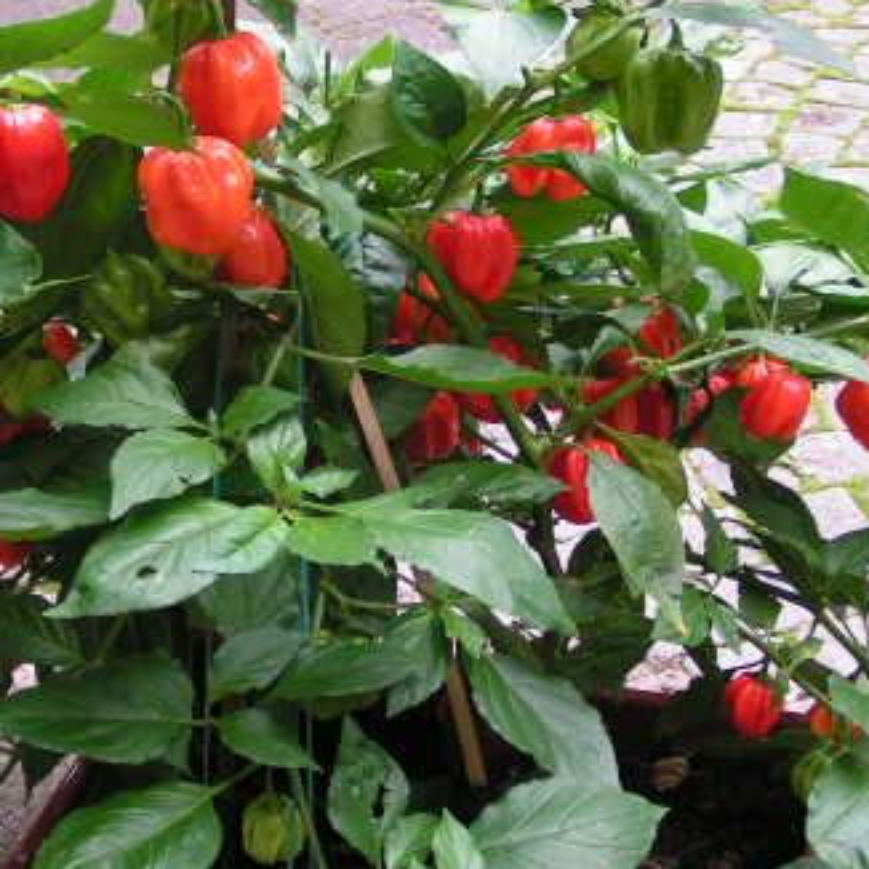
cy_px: 466
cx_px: 299
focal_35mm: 78
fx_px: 2215
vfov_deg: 22.2
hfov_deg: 22.1
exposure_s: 1/50
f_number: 2.8
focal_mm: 6.9
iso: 100
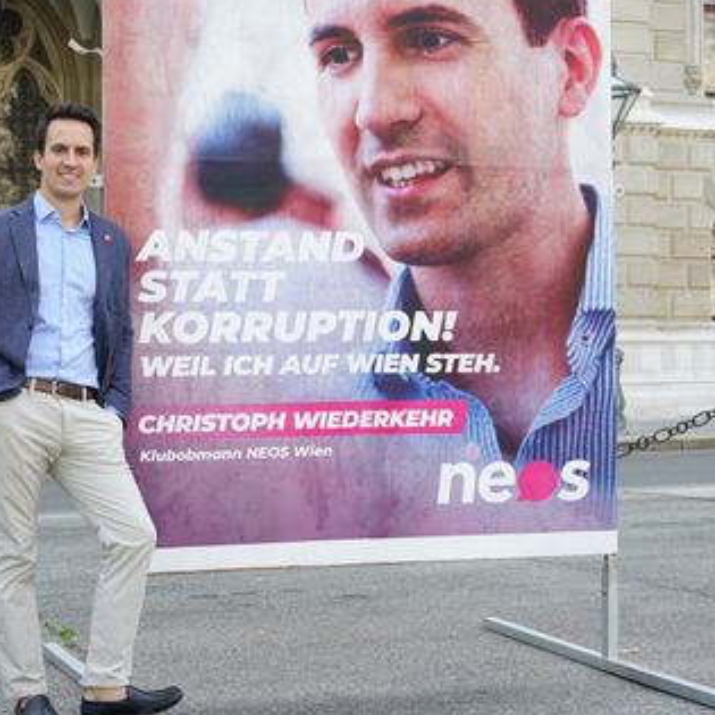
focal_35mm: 69
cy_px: 343
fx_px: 1612
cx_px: 316
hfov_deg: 25.0
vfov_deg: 25.0
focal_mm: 50
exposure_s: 1/100
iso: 100
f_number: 4
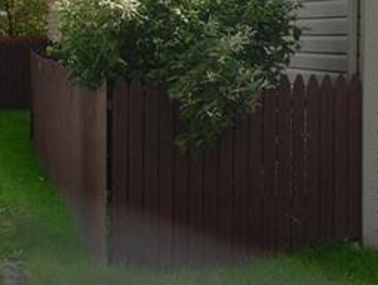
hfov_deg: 15.5
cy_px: 18
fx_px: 1301
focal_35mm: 119
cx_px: 525
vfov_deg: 12.4
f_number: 4.8
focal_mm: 7.8
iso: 79
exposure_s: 1/352
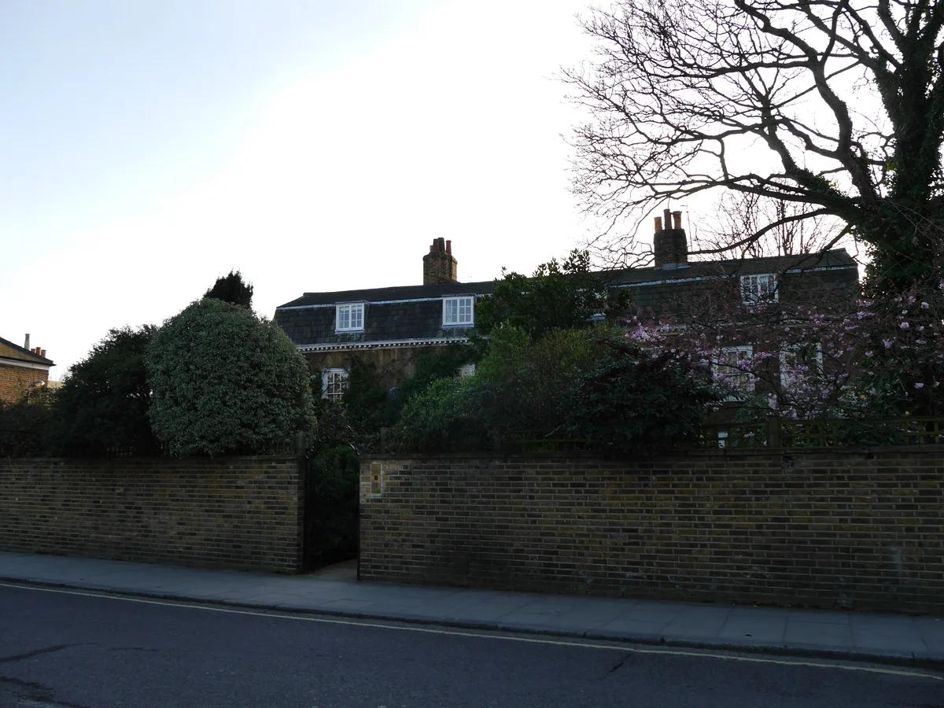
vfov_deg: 49.7
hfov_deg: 63.4
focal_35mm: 28
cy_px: 354
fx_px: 764
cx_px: 472
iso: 160
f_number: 5
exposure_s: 1/200
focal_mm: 14
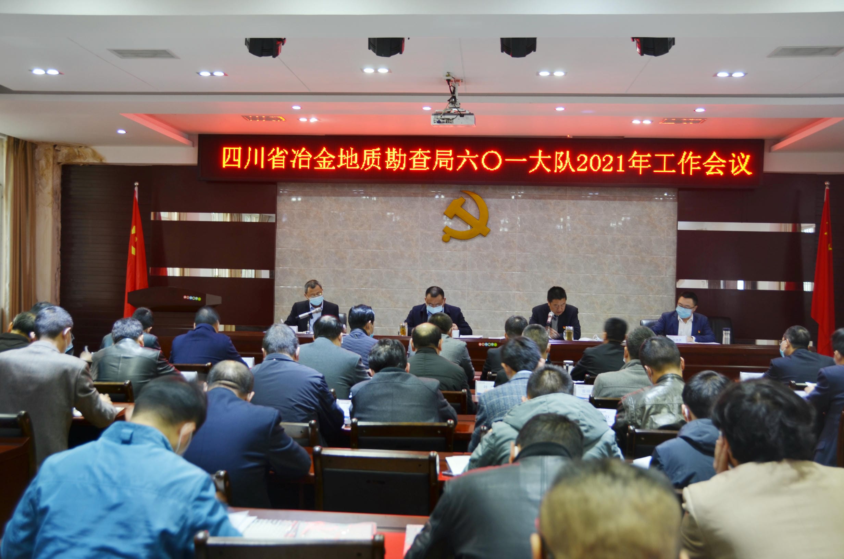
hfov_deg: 53.2
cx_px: 422
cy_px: 280
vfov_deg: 36.7
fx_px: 842
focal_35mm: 36
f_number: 3.8
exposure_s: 1/4
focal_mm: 24
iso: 100
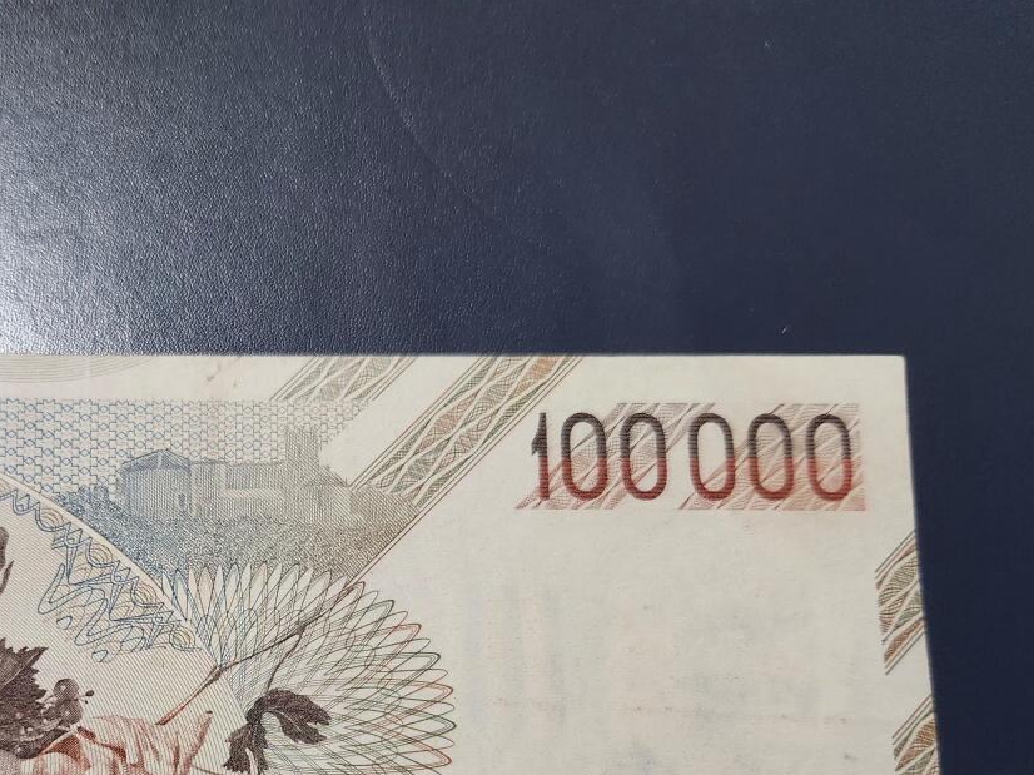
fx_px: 1165
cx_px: 208
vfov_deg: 35.2
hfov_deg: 45.5
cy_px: 654
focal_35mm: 39
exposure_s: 1/101
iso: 400
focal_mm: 5.4
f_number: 1.8
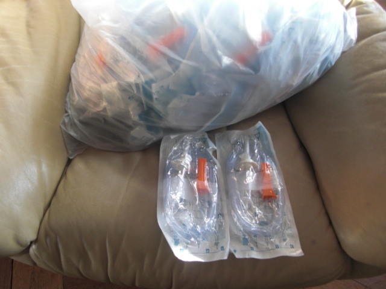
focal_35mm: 28
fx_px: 312
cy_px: 144
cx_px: 193
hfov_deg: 63.4
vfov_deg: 49.7
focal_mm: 4.9
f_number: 2.6
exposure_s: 1/60
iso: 200
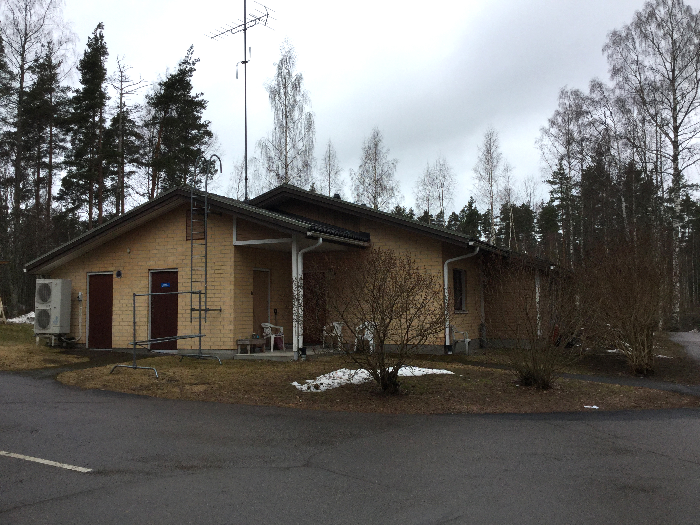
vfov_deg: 45.4
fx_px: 627
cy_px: 262
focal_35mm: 31
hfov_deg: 58.4
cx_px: 350
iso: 25
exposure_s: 1/617
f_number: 2.4
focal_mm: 3.3
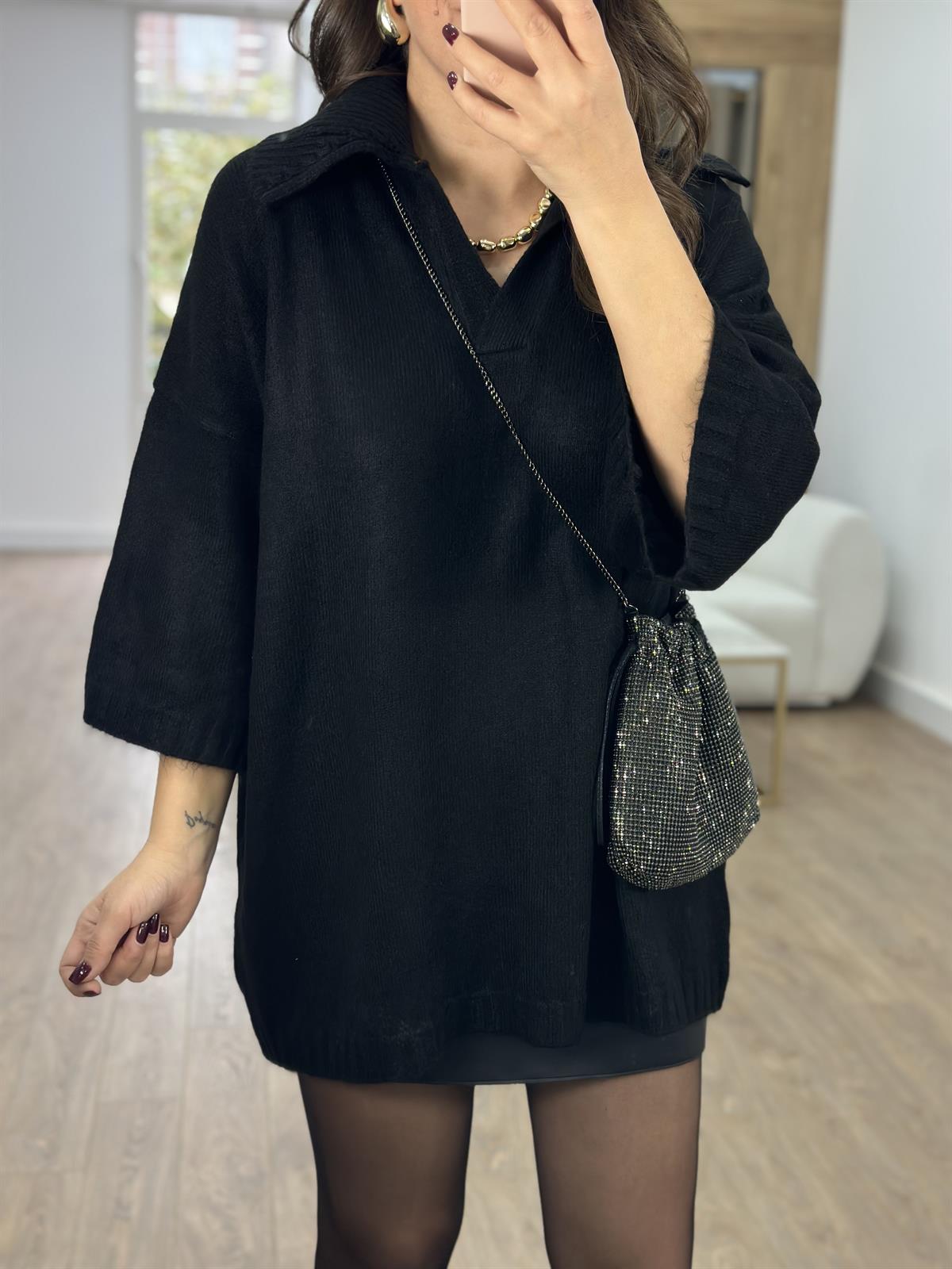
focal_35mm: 48
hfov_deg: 30.3
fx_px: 1760
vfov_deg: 39.7
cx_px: 476
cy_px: 634
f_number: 1.78
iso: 64
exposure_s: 1/130
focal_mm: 6.86
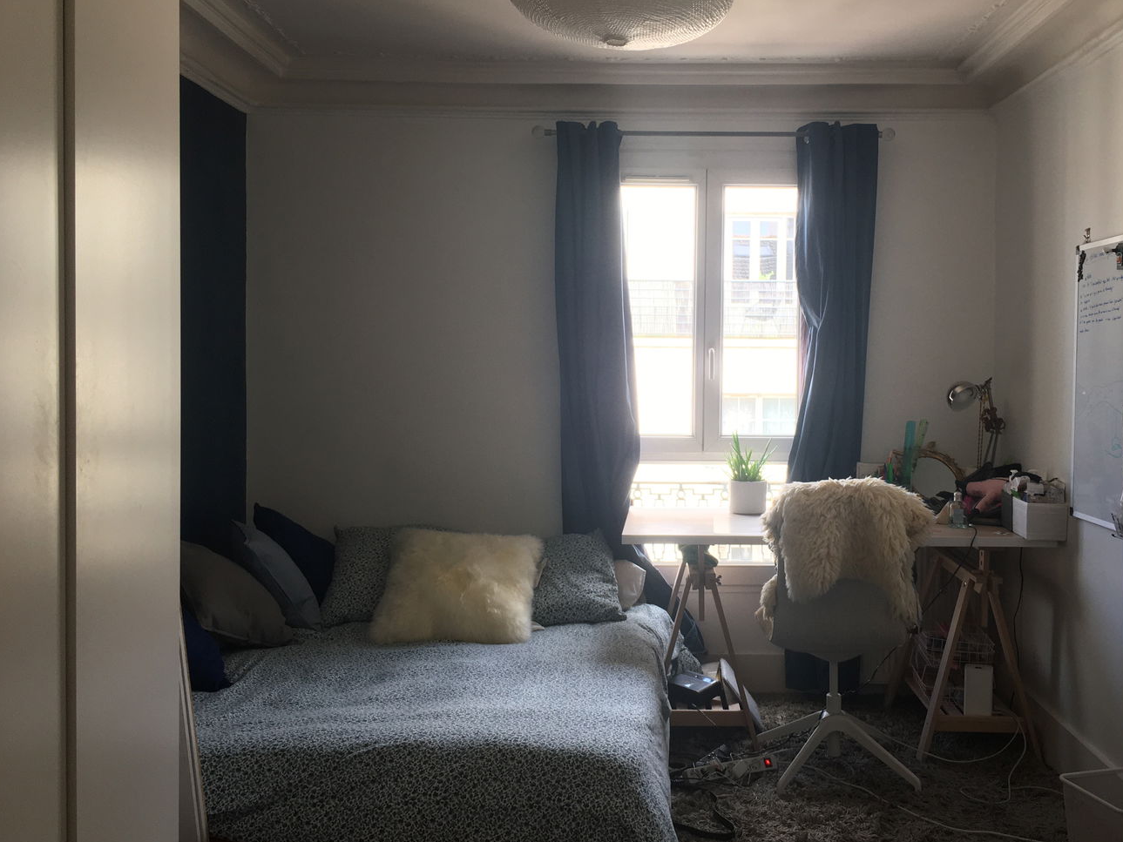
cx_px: 675
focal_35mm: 36
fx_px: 1168
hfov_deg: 51.0
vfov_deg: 39.7
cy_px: 409
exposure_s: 1/50
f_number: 2.2
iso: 32
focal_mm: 4.15
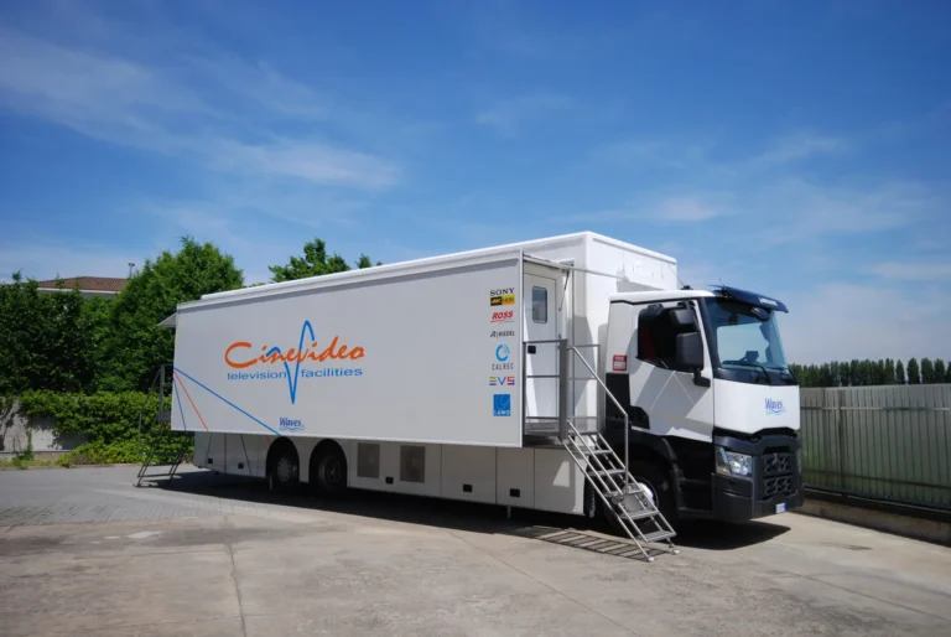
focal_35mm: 30
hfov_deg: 61.9
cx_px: 476
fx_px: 793
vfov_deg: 43.7
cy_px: 318
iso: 100
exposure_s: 1/250
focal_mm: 20
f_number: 8
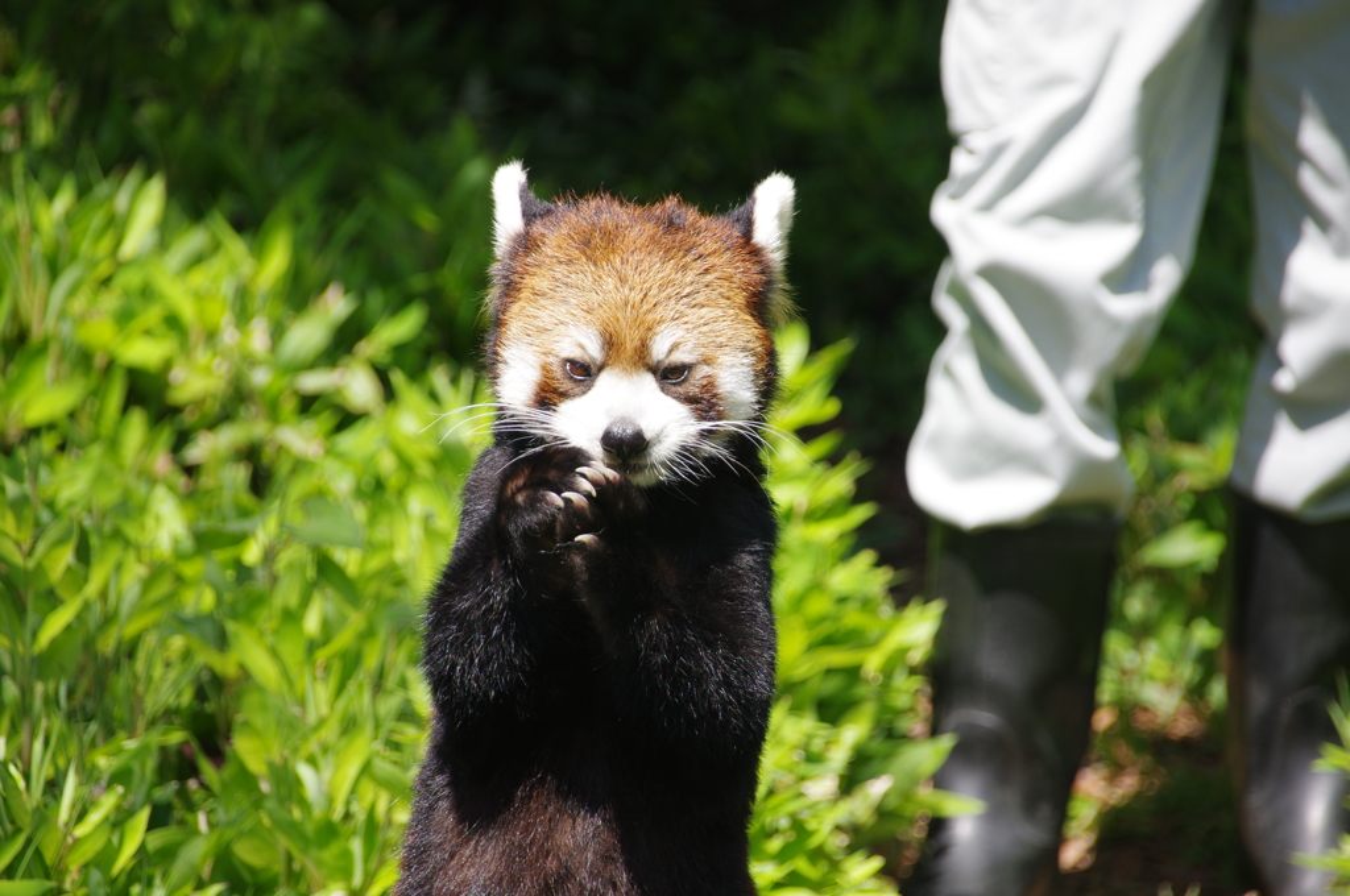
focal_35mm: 375
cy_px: 448
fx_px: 14045
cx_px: 675
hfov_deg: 5.5
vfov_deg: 3.7
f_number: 6.3
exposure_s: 1/320
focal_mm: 250
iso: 400
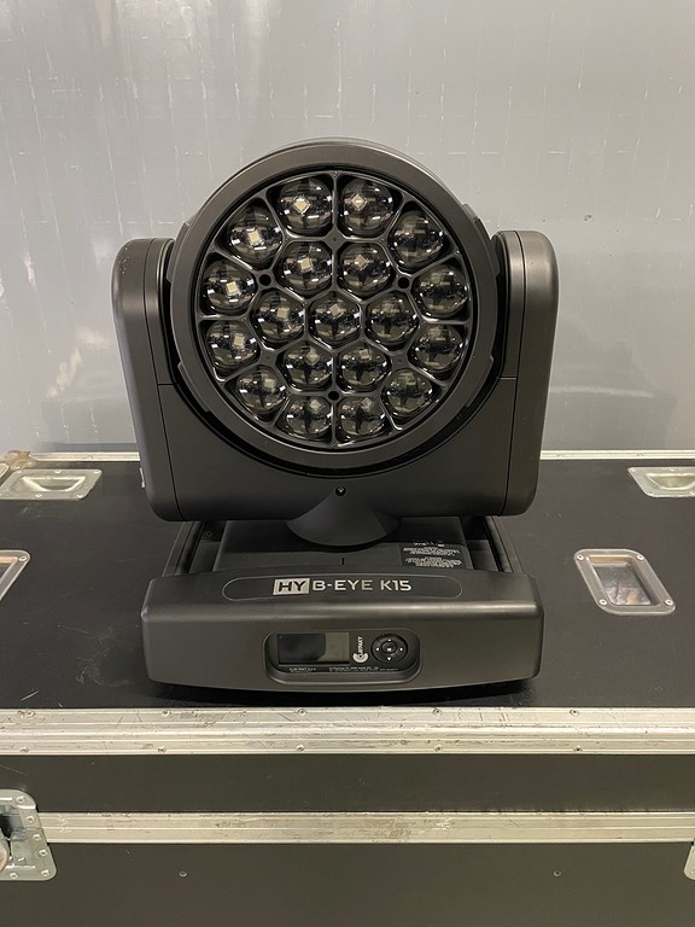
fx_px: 696
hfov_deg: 53.1
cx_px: 348
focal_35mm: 26
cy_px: 464
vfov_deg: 67.3
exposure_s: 1/30
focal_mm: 4.2
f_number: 1.6
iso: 800
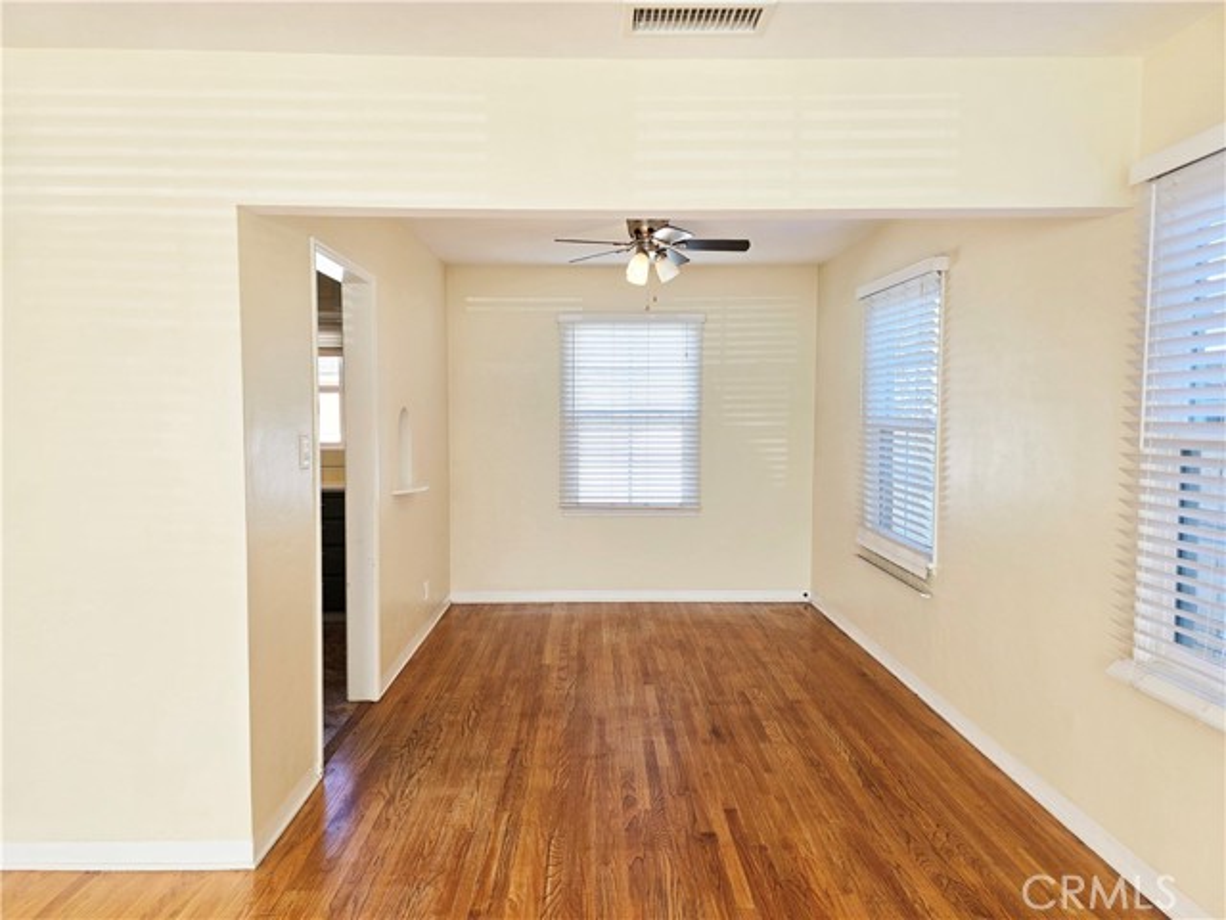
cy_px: 460
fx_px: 815
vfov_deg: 58.9
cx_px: 613
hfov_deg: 73.9
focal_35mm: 23
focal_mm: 6.3
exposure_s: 1/120
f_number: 1.7
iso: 32
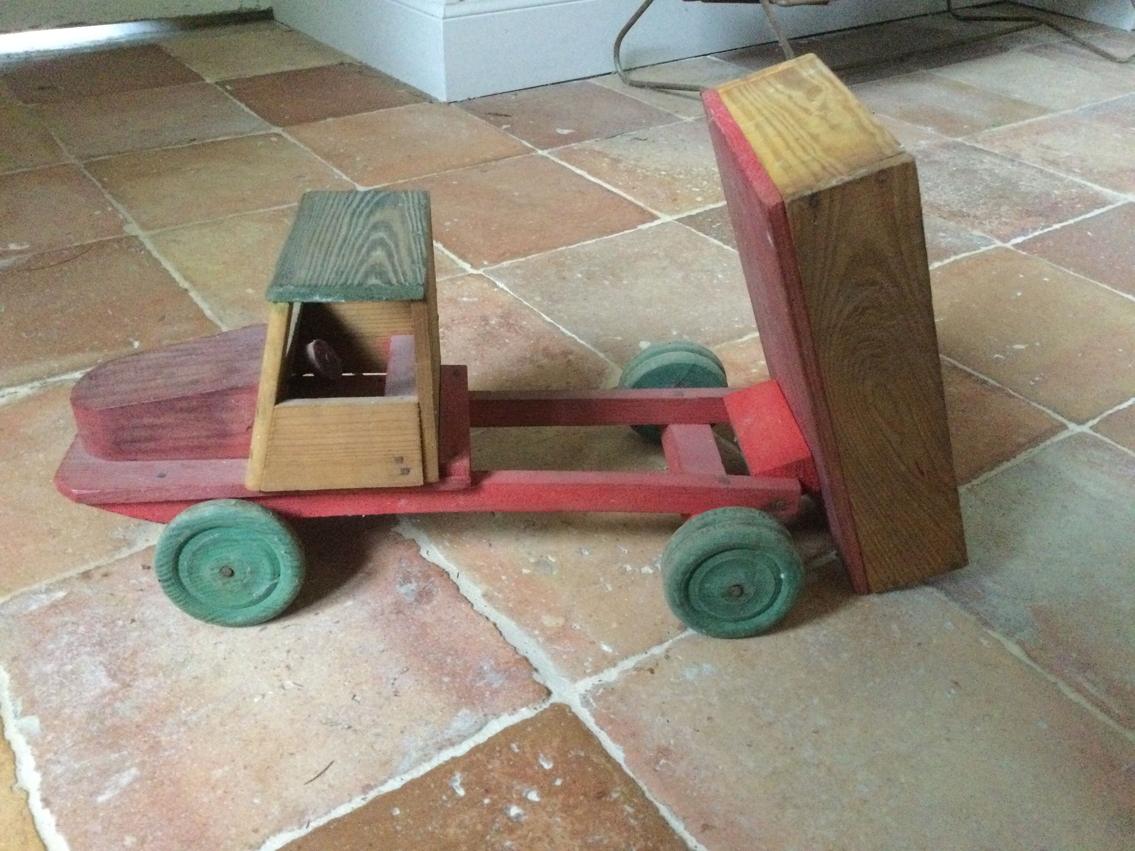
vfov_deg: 45.4
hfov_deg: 58.4
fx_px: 1016
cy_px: 426
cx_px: 568
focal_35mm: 31
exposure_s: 1/17
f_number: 2.4
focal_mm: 3.3
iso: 640
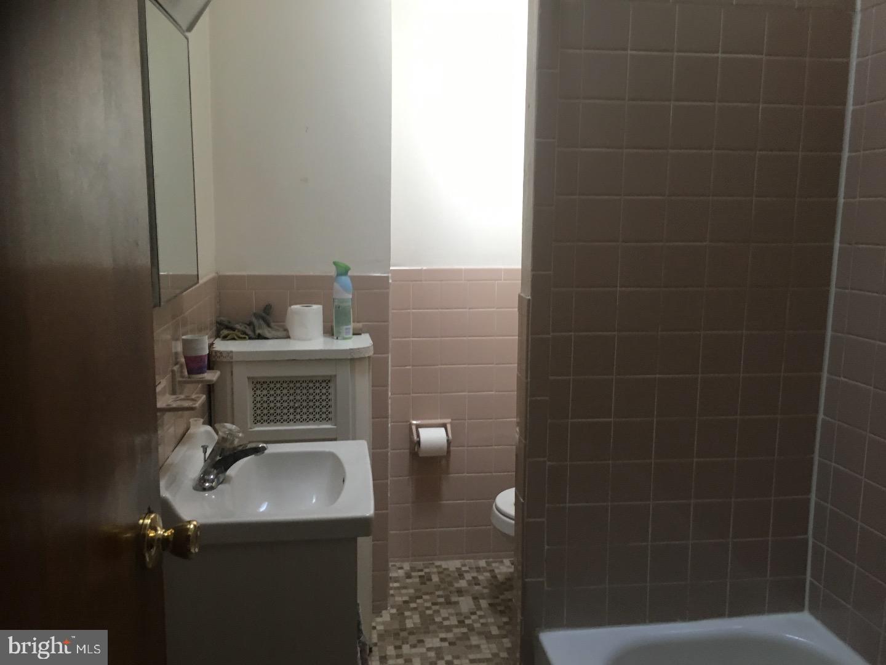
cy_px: 332
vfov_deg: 48.2
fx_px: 742
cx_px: 443
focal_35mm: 29
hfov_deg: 61.7
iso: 100
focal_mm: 4.15
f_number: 2.2
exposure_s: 1/30
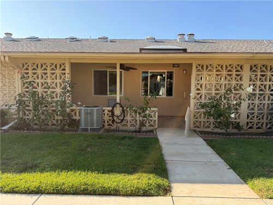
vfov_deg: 56.8
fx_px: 189
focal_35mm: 24
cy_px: 102
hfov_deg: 71.6
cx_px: 136
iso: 100
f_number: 1.78
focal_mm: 6.76
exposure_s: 1/1437
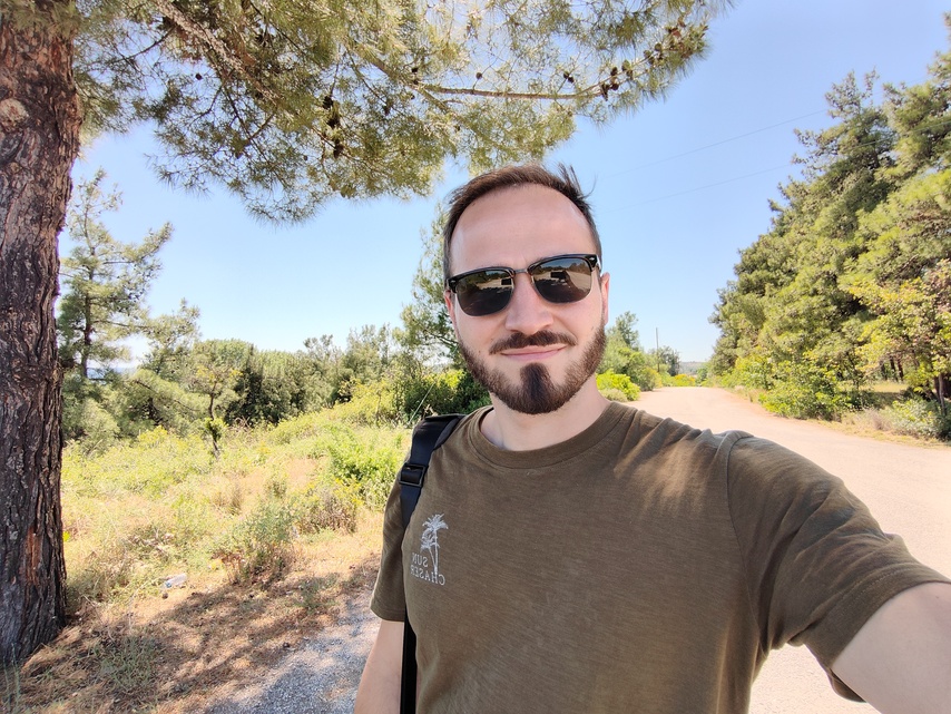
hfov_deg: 87.7
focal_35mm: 18
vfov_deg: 71.6
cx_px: 476
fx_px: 495
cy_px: 357
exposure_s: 1/100
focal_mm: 2.66
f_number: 2.4
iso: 51
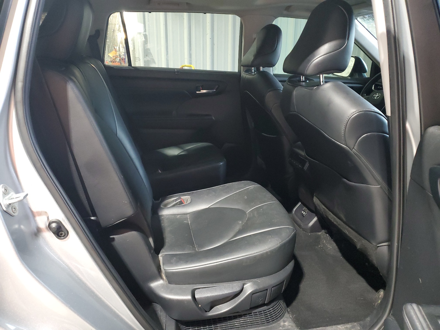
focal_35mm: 26
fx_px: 330
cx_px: 220
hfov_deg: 67.3
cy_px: 165
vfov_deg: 53.1
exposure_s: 1/30
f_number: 1.5
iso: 325
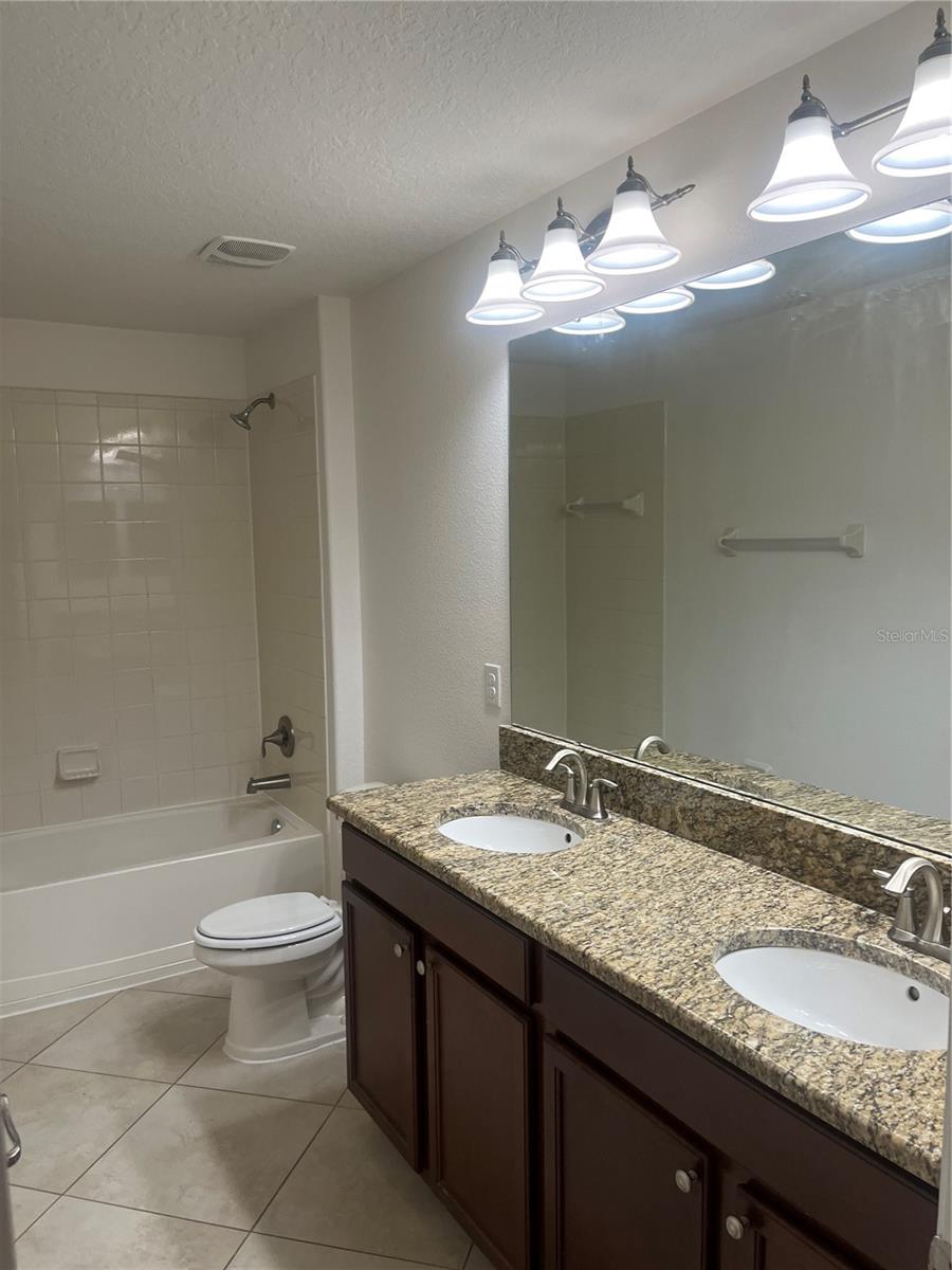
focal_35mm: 26
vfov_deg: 67.3
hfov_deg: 53.1
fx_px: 953
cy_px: 635
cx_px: 476
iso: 125
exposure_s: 1/120
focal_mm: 5.1
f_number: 1.6
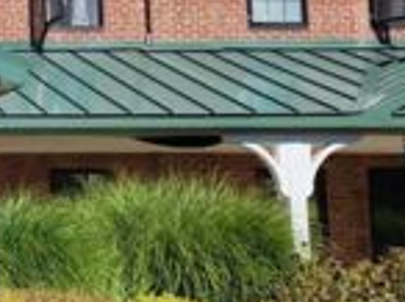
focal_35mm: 101
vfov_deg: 14.6
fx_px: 1180
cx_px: -286
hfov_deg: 16.7
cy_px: 111
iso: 12
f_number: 1.8
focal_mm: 6.4
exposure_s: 1/1899
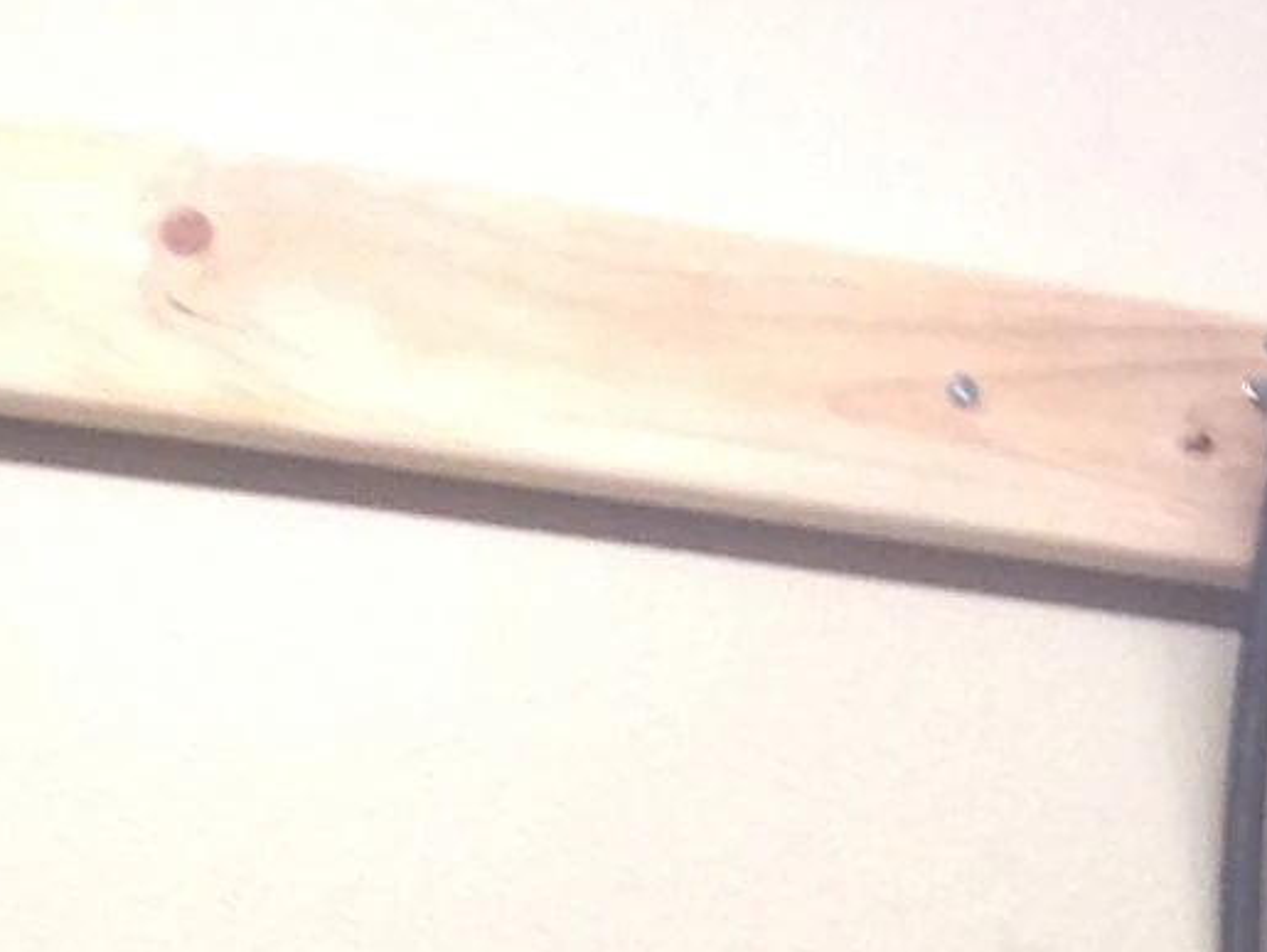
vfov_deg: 6.5
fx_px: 7655
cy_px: 2927
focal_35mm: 209
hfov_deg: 8.6
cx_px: 3011
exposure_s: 1/20
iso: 80
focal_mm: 4.12
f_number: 2.4
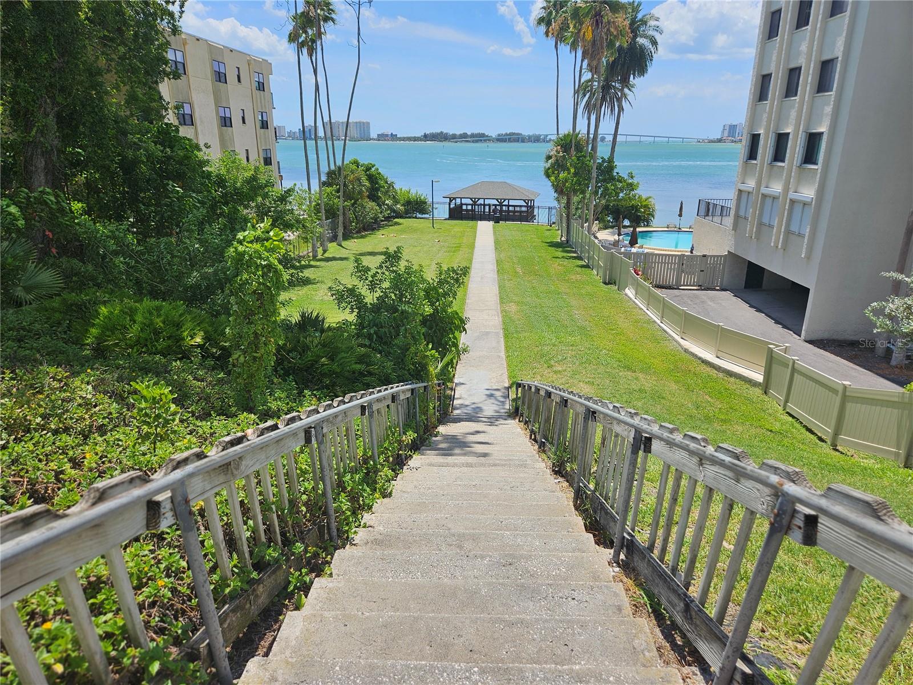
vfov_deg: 58.9
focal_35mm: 23
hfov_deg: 73.9
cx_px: 456
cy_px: 342
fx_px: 607
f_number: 1.8
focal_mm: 5.4
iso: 25
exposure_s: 1/2128
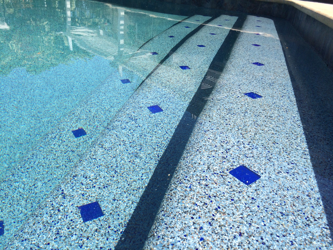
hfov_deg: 61.7
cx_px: 166
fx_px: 279
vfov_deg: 48.2
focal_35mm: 29
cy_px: 125
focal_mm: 4.15
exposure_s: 1/1786
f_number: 2.2
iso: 32
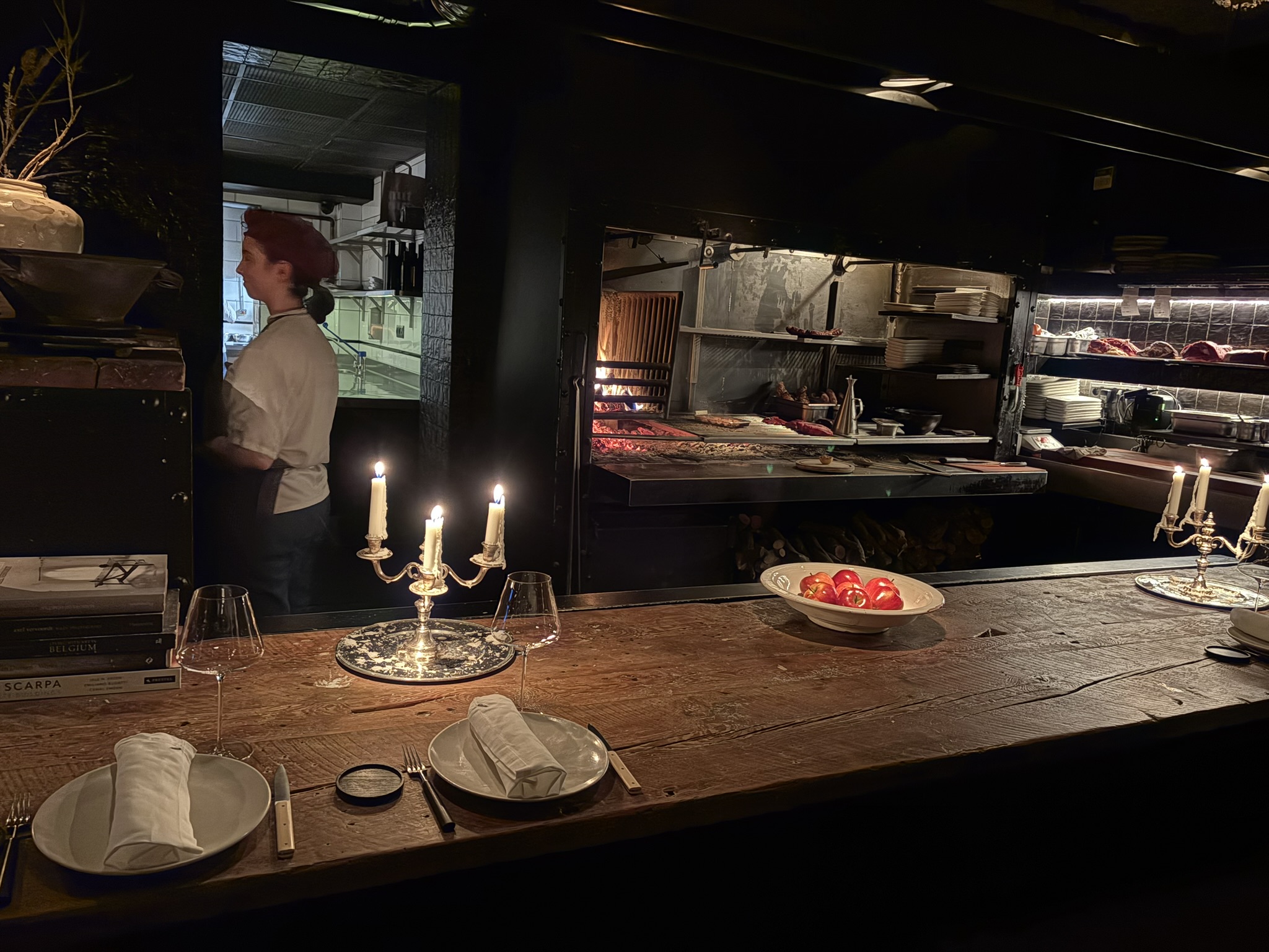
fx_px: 953
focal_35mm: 26
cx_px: 634
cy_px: 476
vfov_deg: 53.1
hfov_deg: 67.3
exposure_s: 1/21
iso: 1000
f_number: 1.6
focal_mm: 5.96
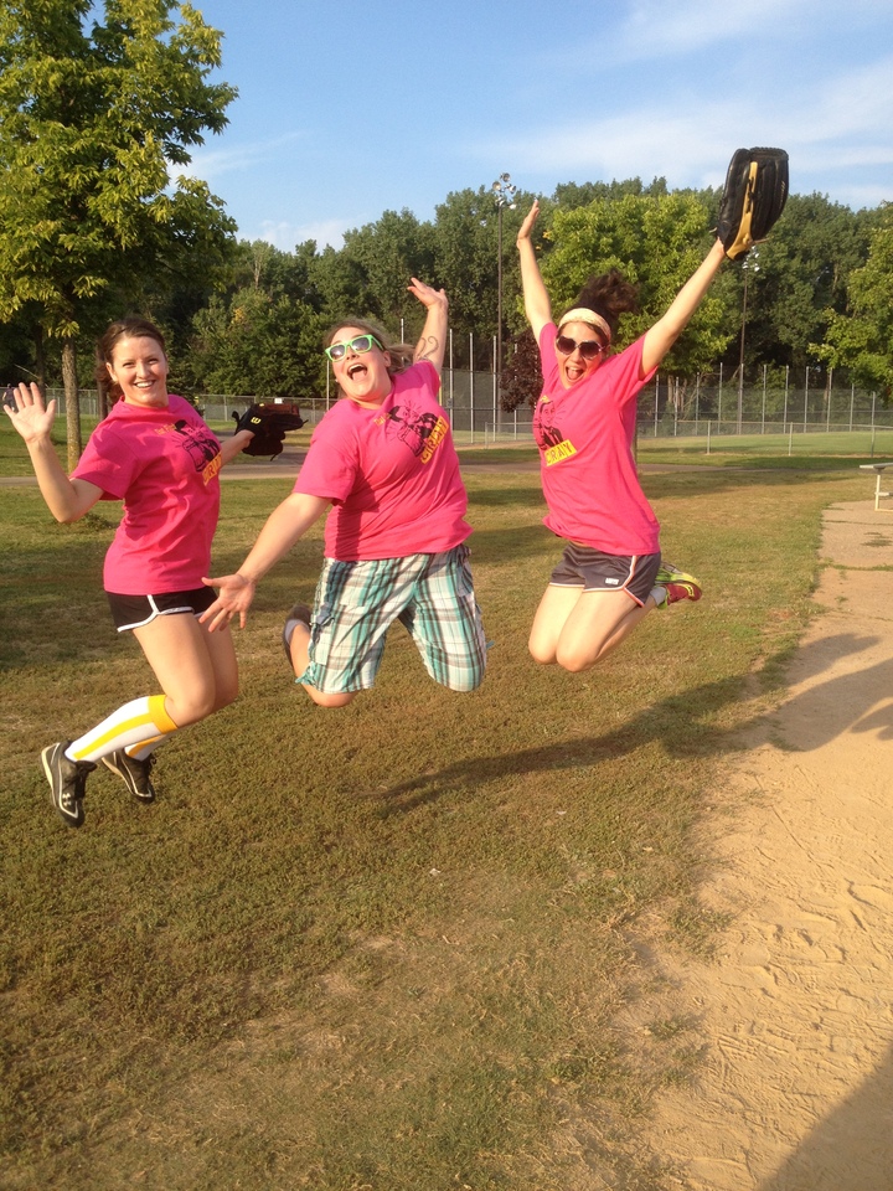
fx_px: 1204
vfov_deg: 52.6
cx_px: 446
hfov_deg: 40.7
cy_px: 596
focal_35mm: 35
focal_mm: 4.28
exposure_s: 1/681
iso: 50
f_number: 2.4
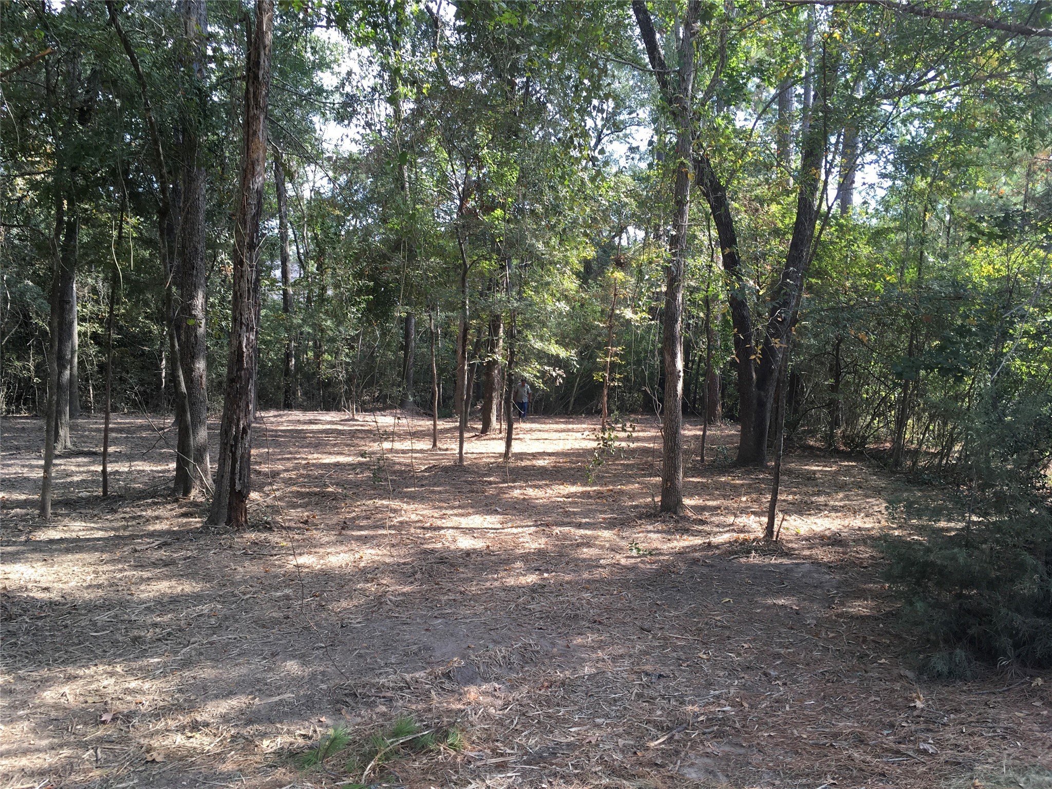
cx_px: 526
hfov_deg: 61.7
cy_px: 394
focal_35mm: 29
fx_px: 881
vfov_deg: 48.2
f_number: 2.2
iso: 25
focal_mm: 4.15
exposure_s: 1/127
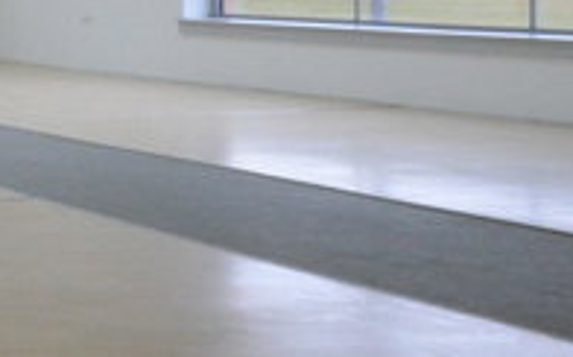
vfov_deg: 14.4
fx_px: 1388
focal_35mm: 89
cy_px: -16
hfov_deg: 15.0
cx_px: -775
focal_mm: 10
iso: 2000
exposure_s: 1/15
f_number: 18
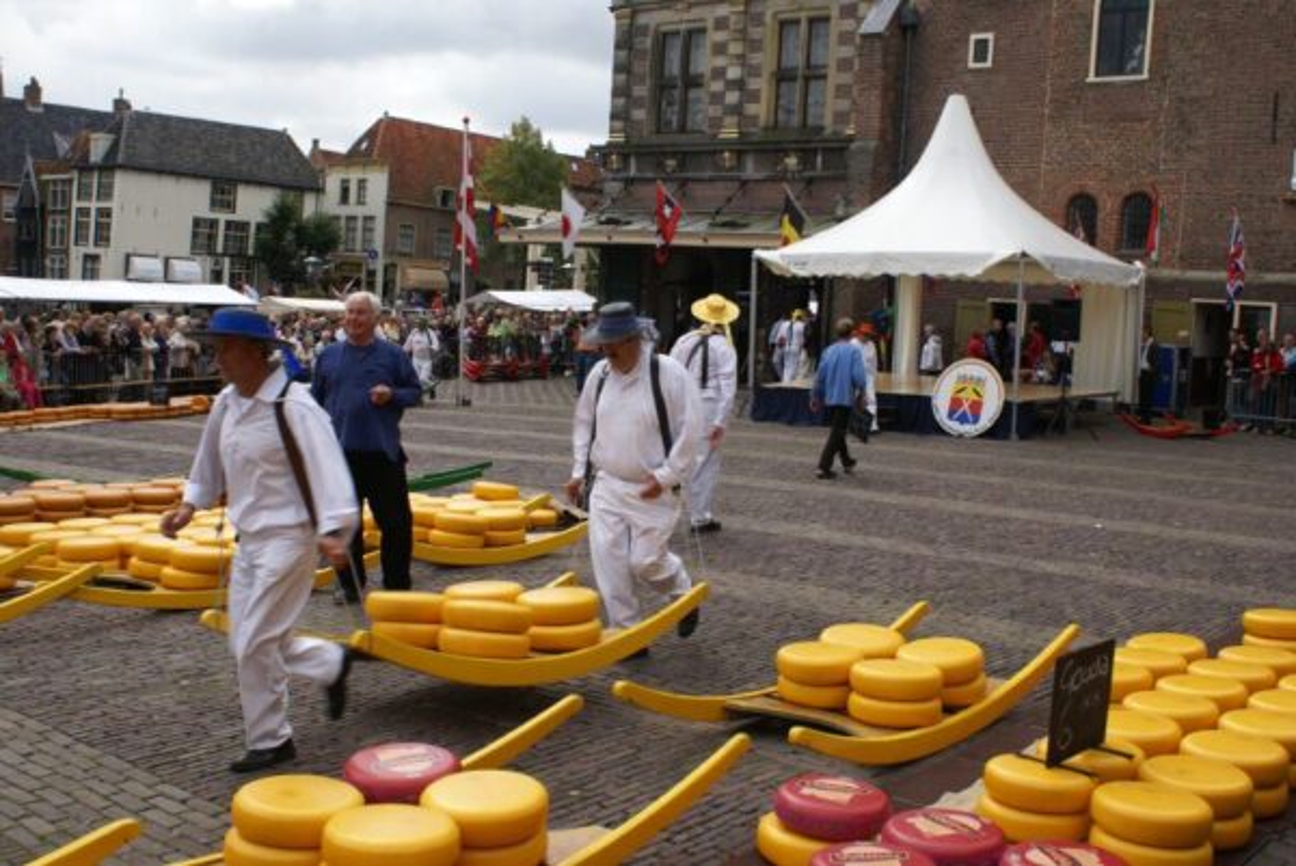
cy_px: 433
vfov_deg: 34.3
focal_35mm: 39
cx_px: 648
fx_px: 1405
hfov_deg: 49.5
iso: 100
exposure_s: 1/125
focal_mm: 26
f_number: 9
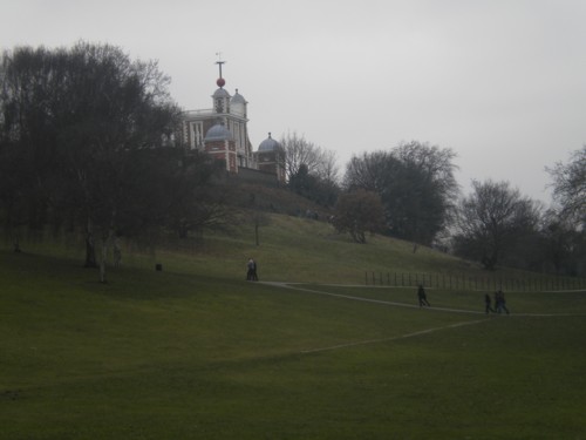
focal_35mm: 79
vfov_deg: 18.7
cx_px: 293
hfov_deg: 24.7
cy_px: 220
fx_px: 1337
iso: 92
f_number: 5.1
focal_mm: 14.3
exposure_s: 1/125
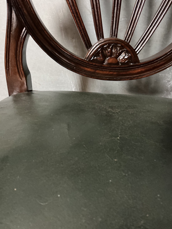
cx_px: 89
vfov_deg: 60.0
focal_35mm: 30
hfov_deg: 46.8
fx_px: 199
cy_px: 113
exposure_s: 1/25
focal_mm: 3
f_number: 1.8
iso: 640
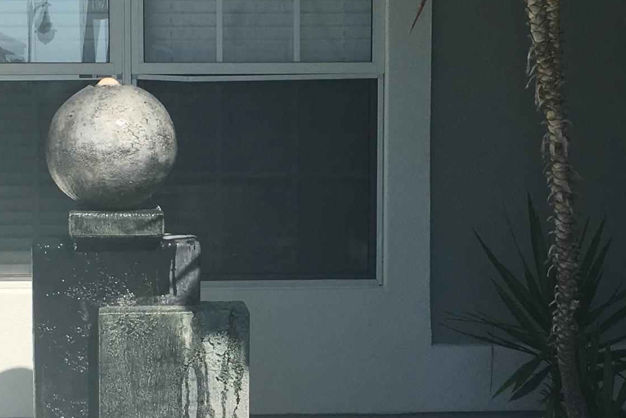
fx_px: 1409
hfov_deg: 24.9
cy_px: 213
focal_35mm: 81
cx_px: 190
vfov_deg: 16.9
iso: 25
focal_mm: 4.15
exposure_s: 1/1876
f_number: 2.2
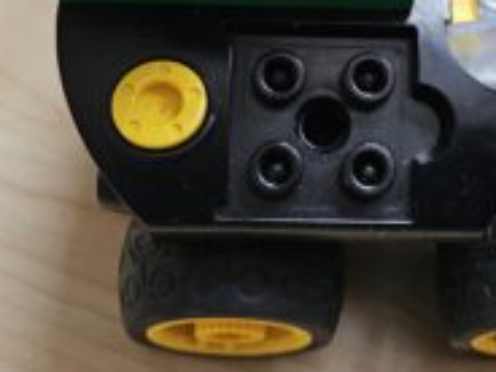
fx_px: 931
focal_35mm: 65
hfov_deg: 29.6
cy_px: -19
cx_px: 340
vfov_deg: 21.6
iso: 320
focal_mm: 6.3
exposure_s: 1/34.6
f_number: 1.7
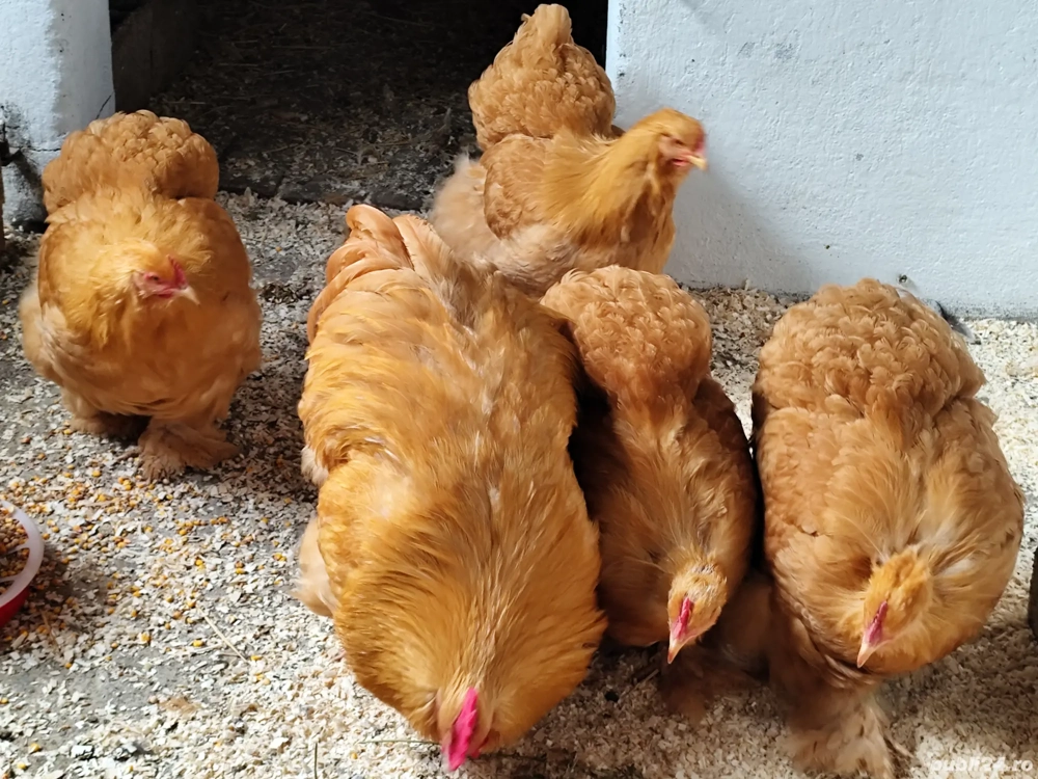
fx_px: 1679
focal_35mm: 56
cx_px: 519
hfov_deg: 34.3
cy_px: 390
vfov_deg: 26.1
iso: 200
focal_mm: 6.19
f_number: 1.65
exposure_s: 1/100
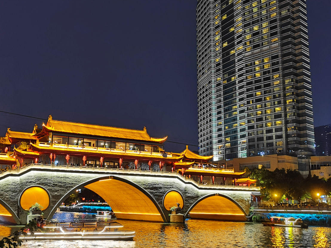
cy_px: 147
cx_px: 124
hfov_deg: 47.4
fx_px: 373
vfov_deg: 36.7
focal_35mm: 39
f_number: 1.8
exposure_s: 6
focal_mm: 5.54
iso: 200
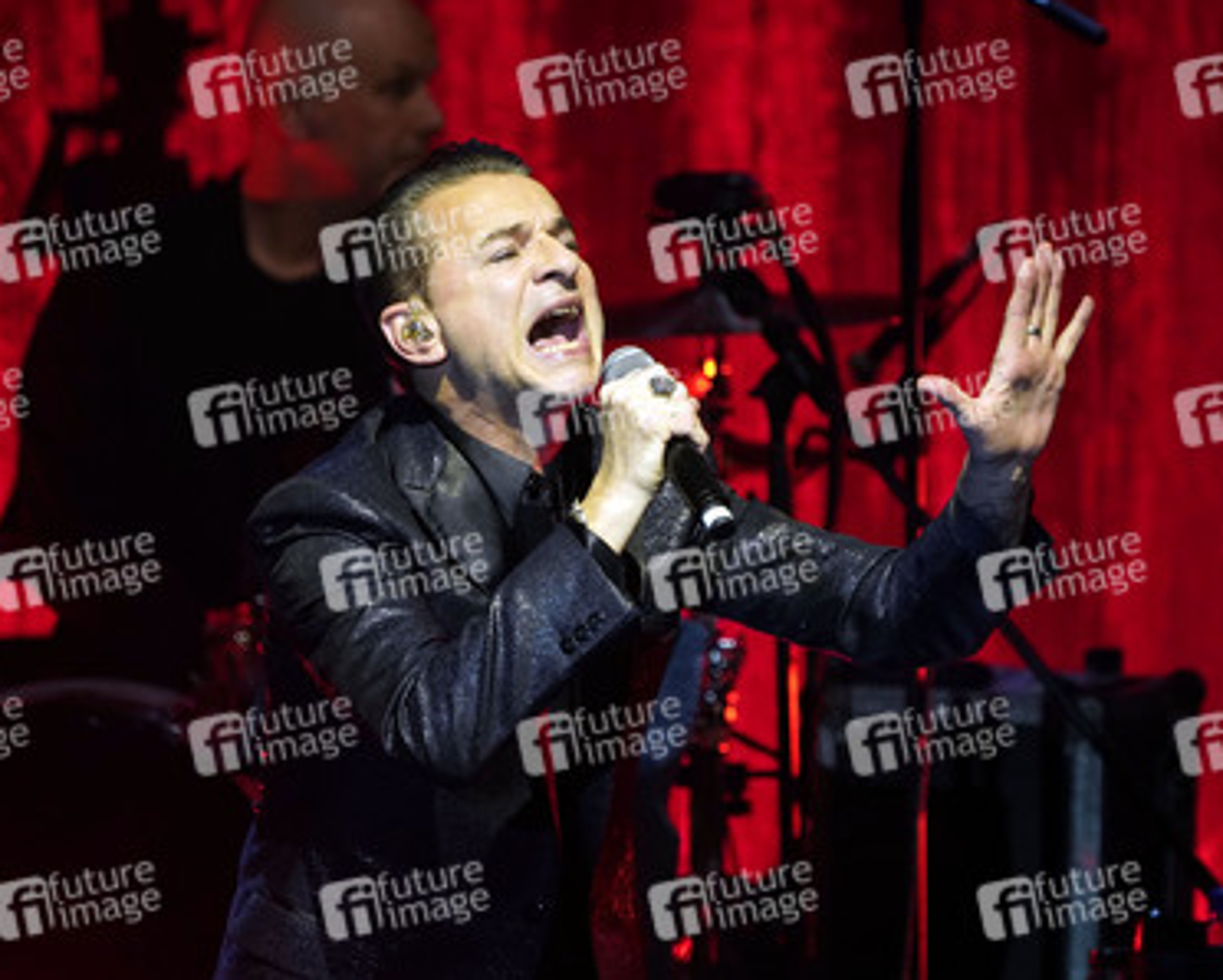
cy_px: 490
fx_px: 22526
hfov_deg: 3.1
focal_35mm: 622
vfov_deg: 2.5
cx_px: 646
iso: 4000
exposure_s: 1/400
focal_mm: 547
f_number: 6.3
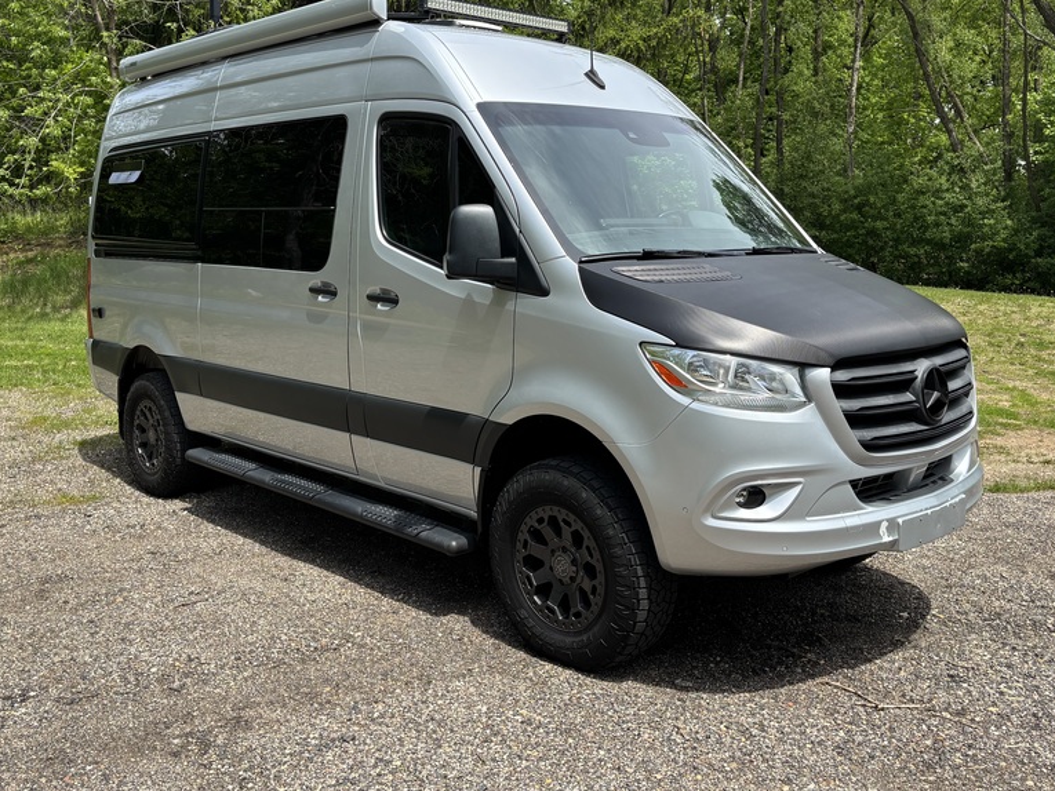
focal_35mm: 34
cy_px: 294
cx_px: 485
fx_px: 1036
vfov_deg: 41.5
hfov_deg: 53.9
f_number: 1.6
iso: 50
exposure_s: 1/1499
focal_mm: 5.96
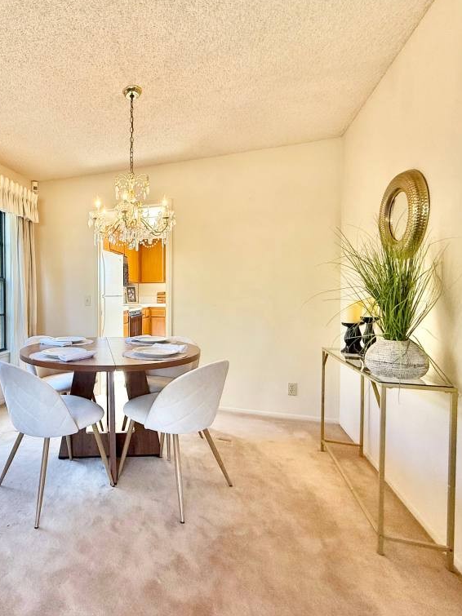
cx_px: 105
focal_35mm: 19
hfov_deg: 63.8
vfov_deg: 84.7
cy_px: 304
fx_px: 338
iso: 100
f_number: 2.2
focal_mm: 2.22
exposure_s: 1/120
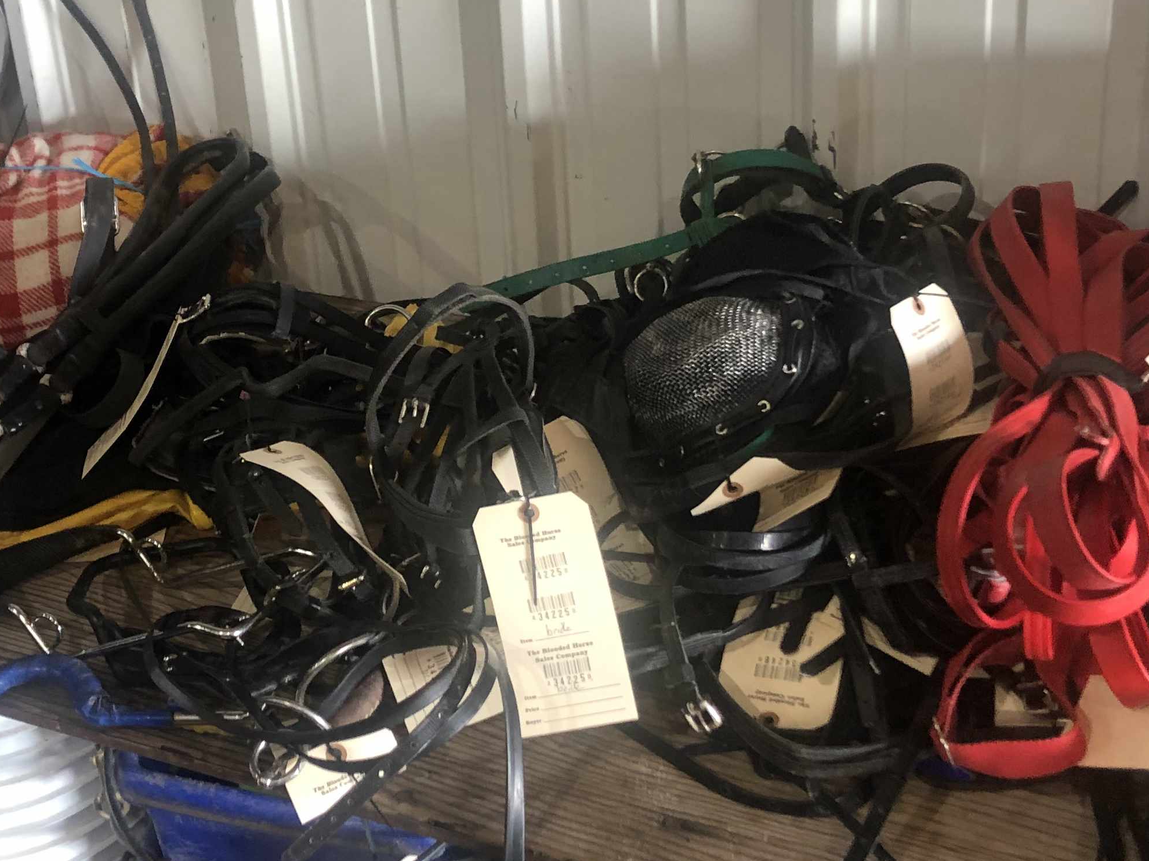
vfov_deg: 25.6
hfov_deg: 33.4
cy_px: 380
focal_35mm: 57
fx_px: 1892
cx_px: 347
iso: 40
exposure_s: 1/15
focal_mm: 4
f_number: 1.8
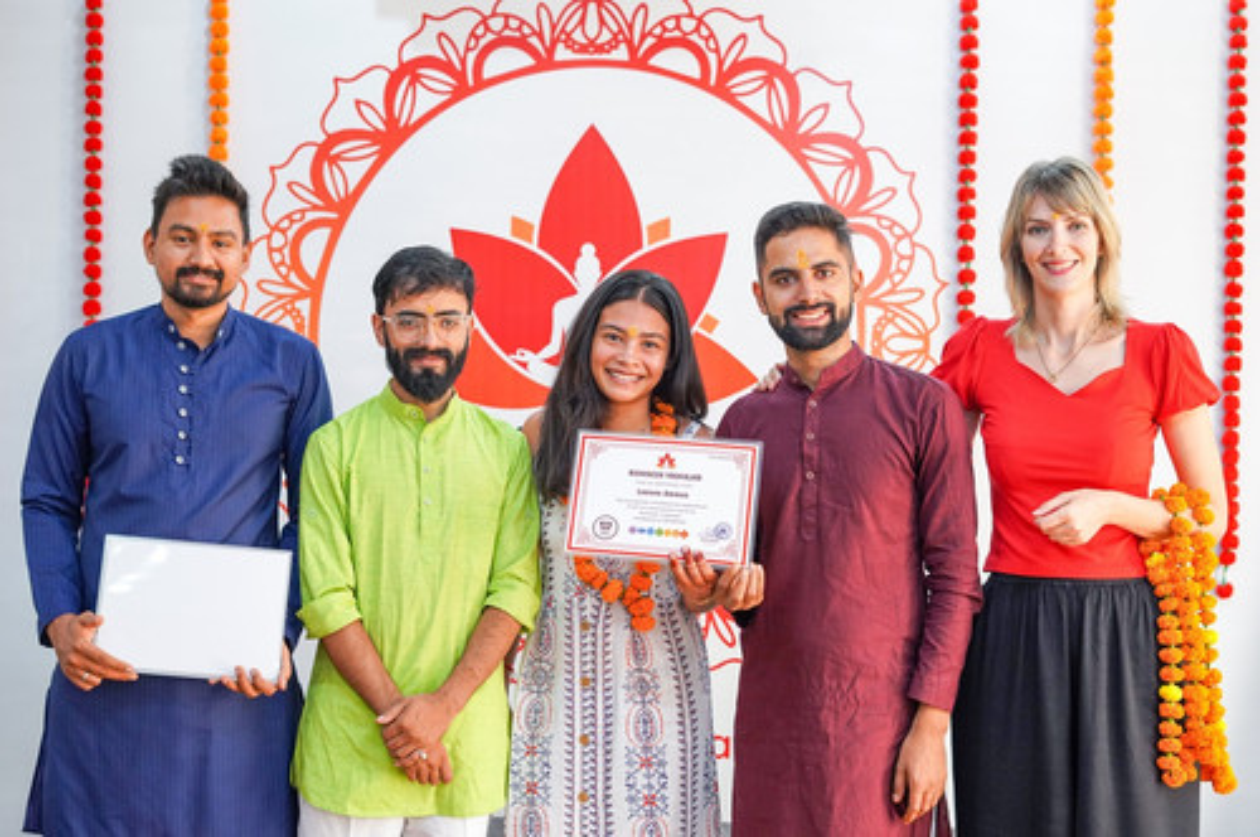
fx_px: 1748
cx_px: 630
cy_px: 418
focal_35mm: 50
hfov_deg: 39.6
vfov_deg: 26.9
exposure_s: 1/100
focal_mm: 50
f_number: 3.2
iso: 1250
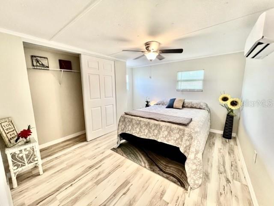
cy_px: 103
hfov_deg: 106.2
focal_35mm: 13
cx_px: 137
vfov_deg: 89.9
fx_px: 103
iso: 200
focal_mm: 1.57
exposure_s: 1/120
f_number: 1.8
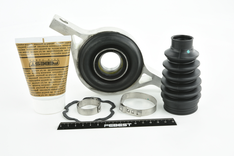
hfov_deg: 33.4
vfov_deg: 22.6
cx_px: 117
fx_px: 390
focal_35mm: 60
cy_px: 78
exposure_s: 1/2
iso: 64
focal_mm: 60
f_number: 22
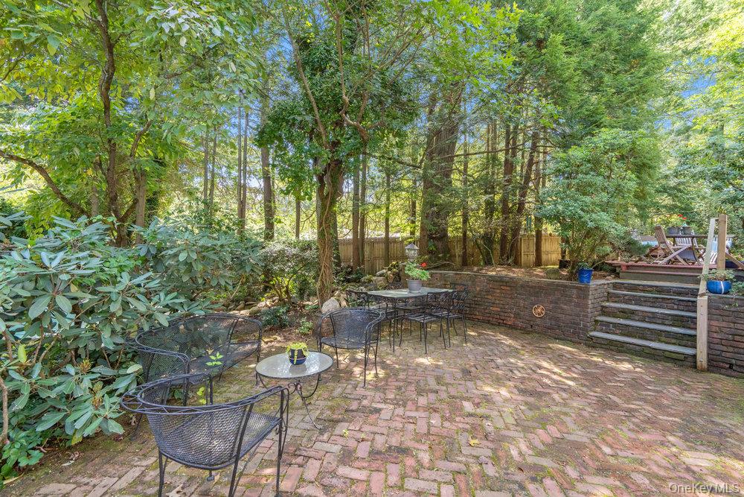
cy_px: 248
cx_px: 372
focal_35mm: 16
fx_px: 331
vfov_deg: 73.8
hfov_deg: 96.7
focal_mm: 16
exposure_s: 1/200
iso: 1250
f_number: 8
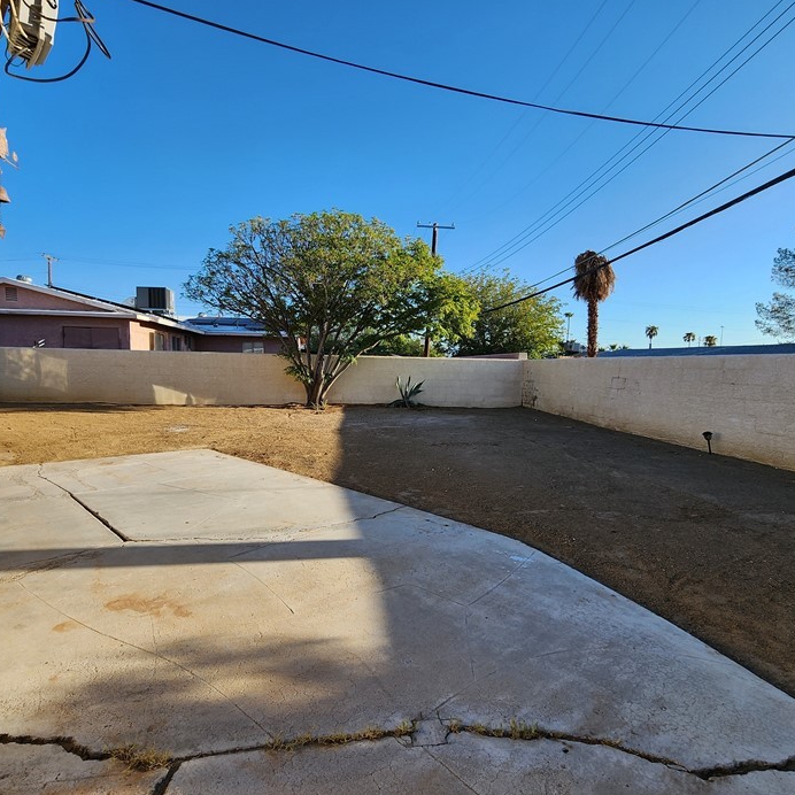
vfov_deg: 83.9
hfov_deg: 84.0
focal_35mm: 17
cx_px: 394
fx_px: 442
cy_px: 414
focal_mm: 2.2
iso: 50
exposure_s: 1/1151
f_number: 2.2
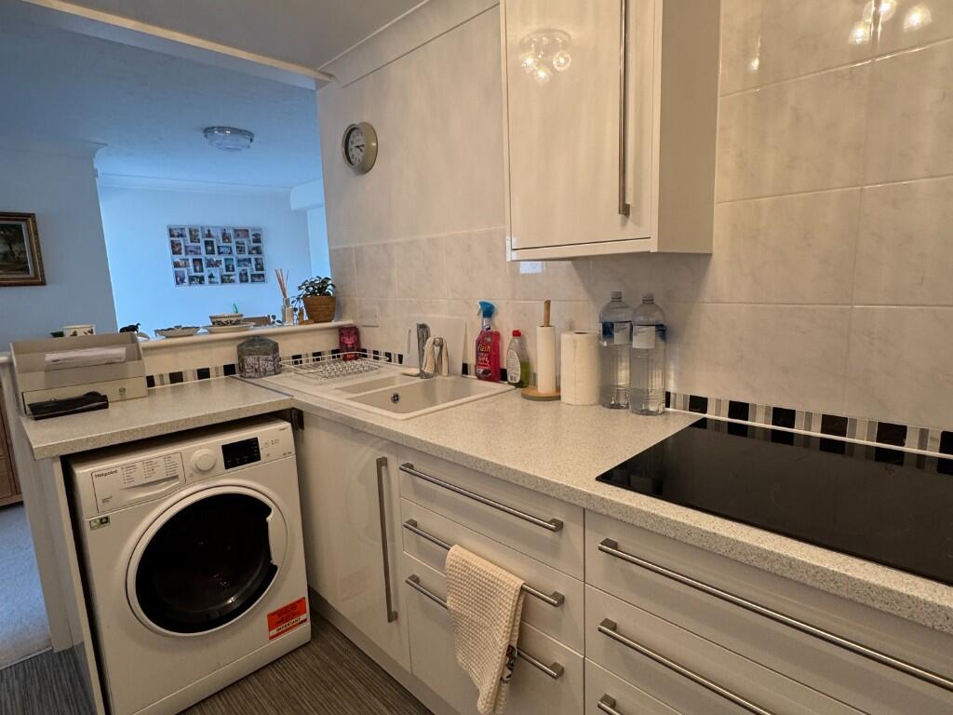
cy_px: 358
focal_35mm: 14
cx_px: 476
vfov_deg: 85.7
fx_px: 385
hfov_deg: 102.1
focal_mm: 2.22
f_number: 2.2
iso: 160
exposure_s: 1/50
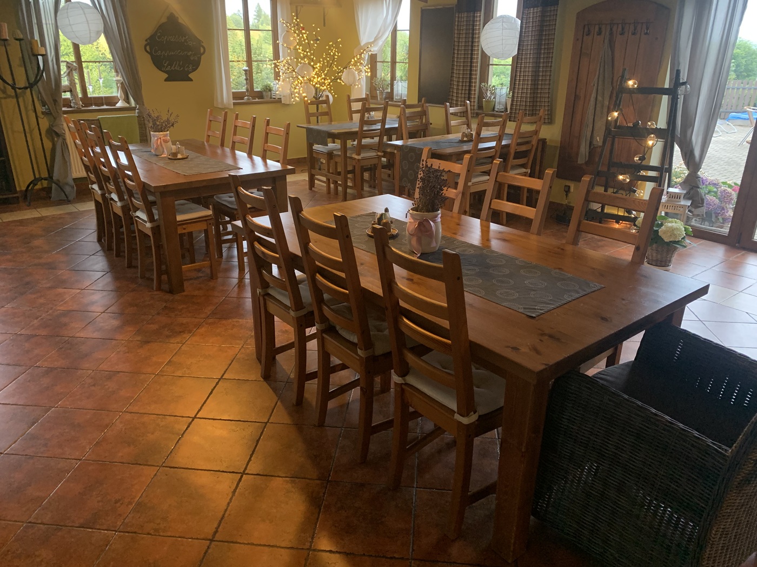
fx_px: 569
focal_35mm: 26
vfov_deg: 53.1
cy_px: 284
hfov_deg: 67.3
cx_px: 378
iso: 160
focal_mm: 4.25
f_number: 1.8
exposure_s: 1/50
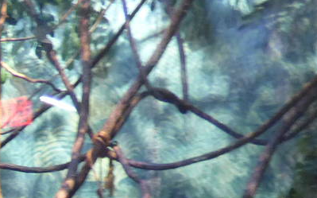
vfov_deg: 12.8
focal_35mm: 85
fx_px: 734
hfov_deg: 19.9
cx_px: -202
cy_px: 431
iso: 400
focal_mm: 3.58
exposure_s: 1/5
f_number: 2.8
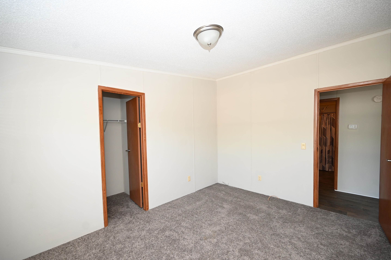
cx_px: 198
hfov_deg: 100.4
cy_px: 136
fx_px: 163
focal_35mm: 15
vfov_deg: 77.2
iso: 360
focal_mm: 14
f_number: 4
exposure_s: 1/60
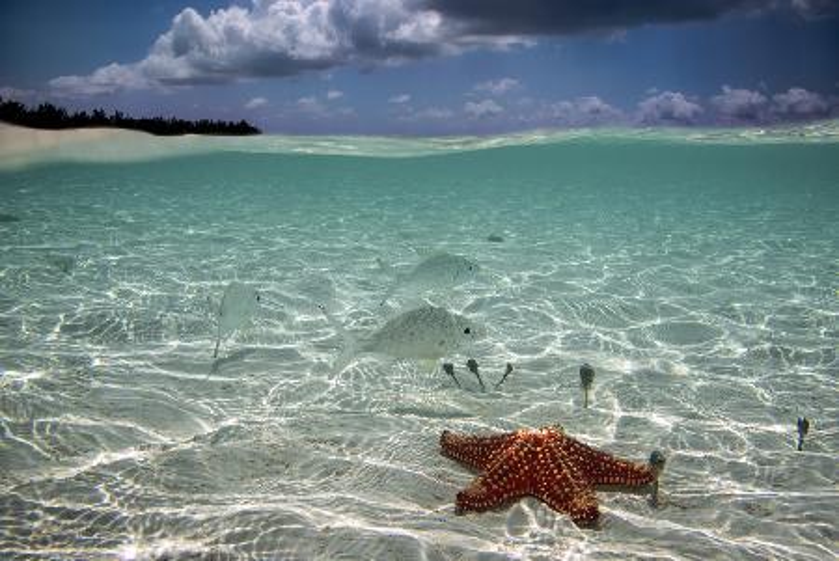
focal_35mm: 24
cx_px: 420
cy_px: 280
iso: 100
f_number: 14
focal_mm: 24
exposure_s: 1/320
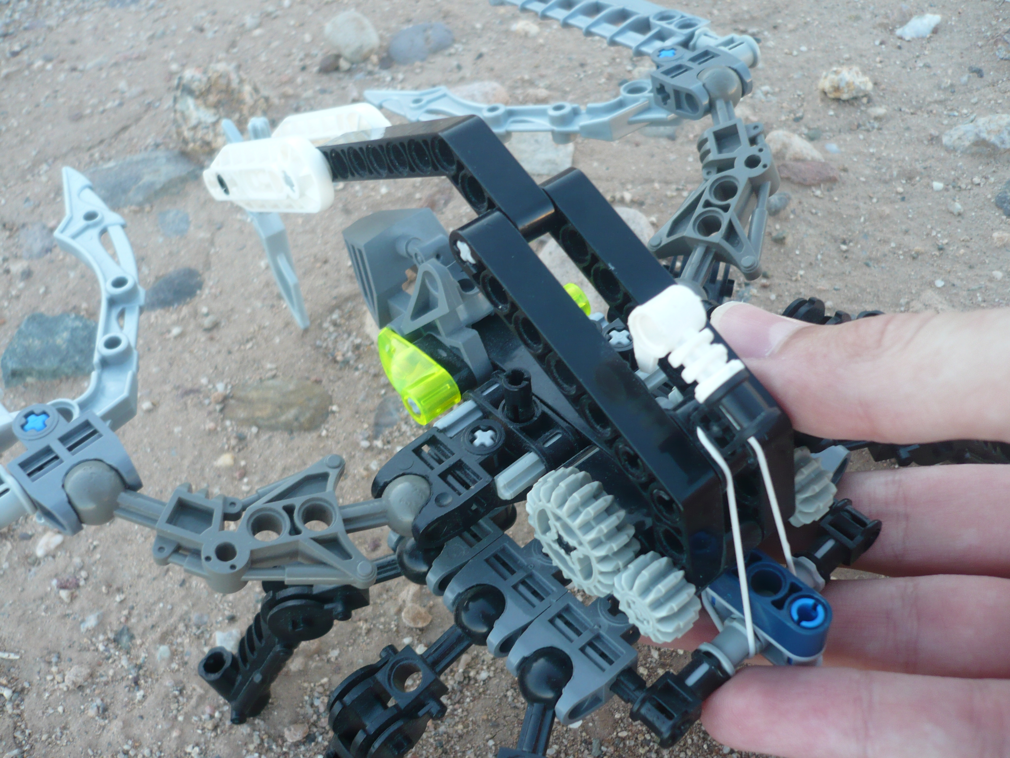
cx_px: 505
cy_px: 379
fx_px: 1021
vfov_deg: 40.7
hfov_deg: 52.6
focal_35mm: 35
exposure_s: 1/100
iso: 100
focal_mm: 5.8
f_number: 2.8
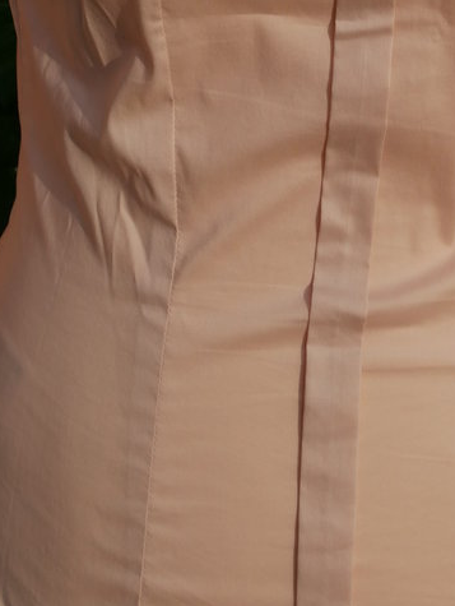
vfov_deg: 21.9
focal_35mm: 84
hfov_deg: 17.5
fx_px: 1470
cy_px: -72
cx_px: 314
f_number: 8
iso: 200
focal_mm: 15
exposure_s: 1/400
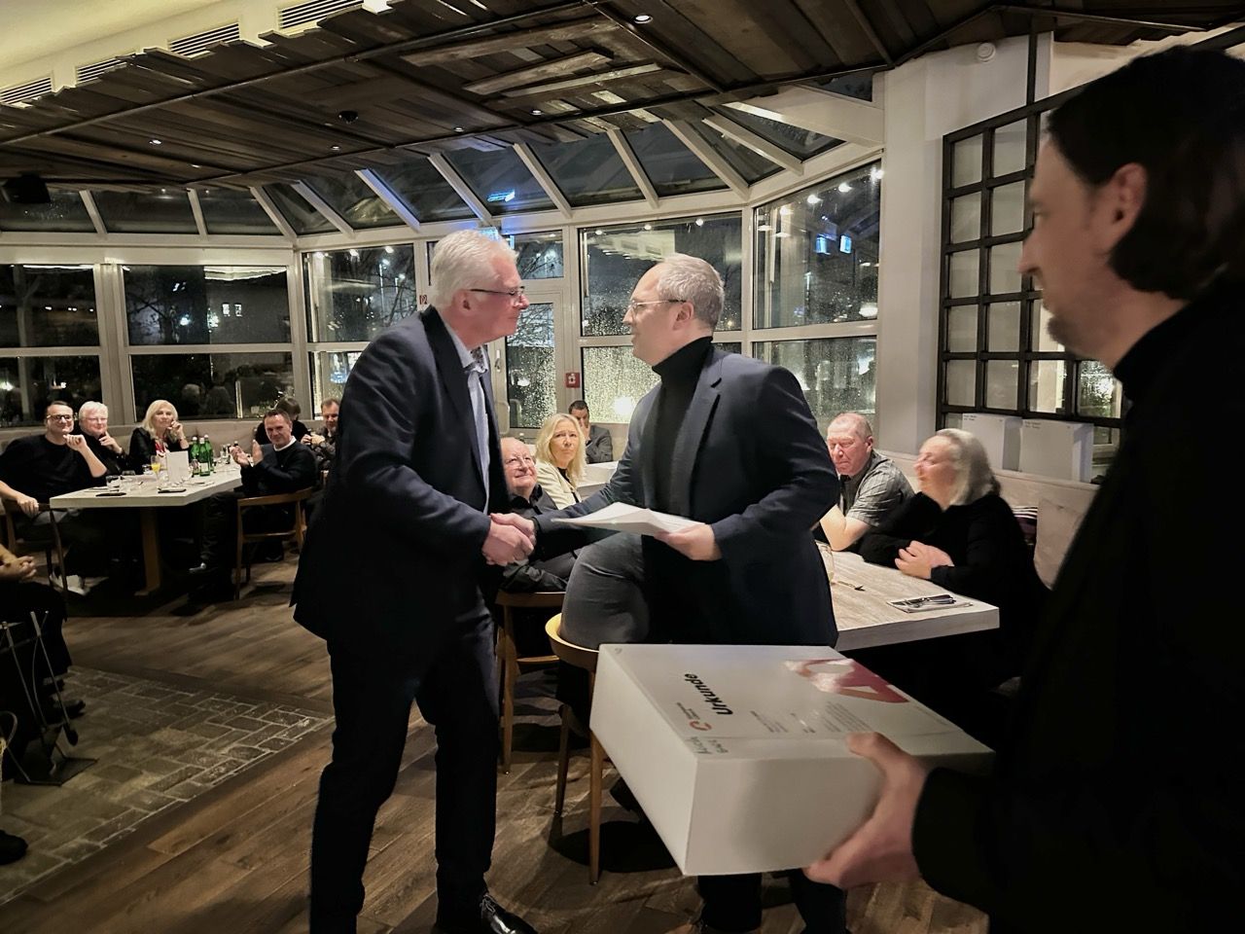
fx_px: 863
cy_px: 467
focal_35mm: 24
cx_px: 622
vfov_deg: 56.8
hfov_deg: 71.6
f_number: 1.78
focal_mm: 6.86
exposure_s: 1/27
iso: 1600
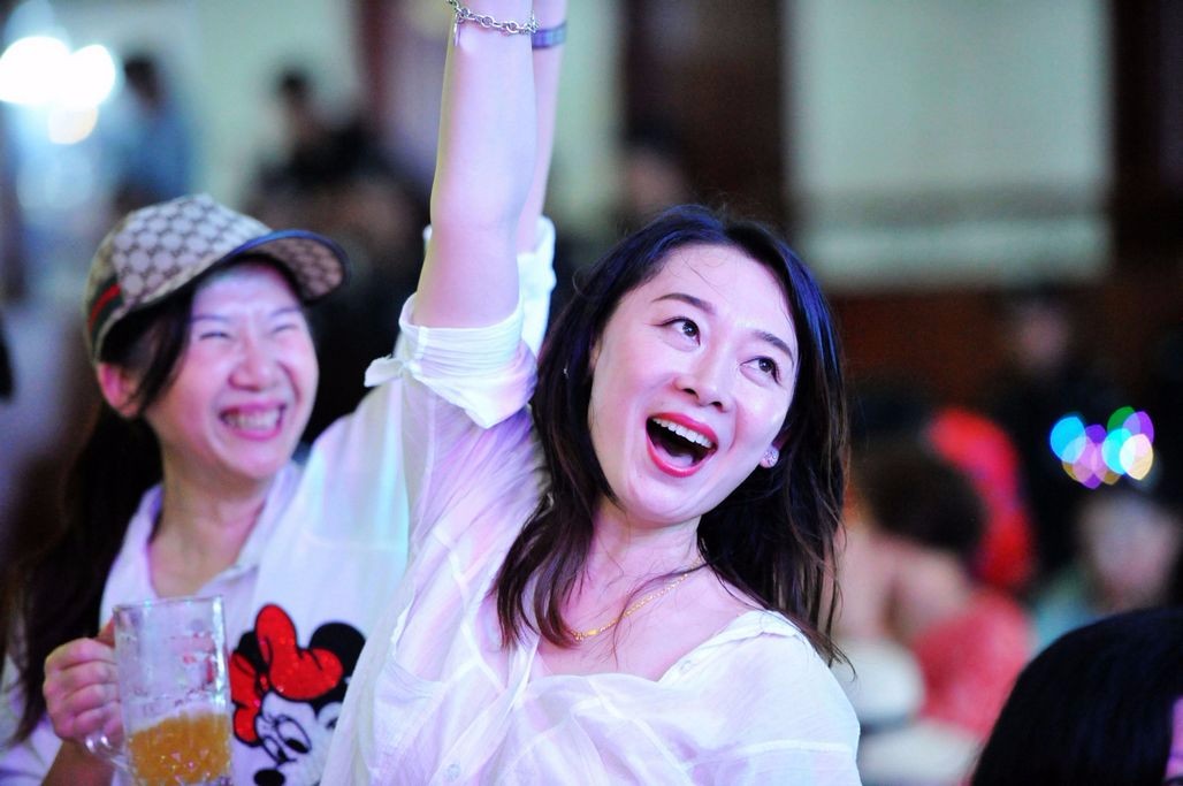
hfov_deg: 11.1
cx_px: 592
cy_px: 393
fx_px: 6072
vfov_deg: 7.4
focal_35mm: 185
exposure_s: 1/400
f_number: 3.2
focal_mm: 185
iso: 11400
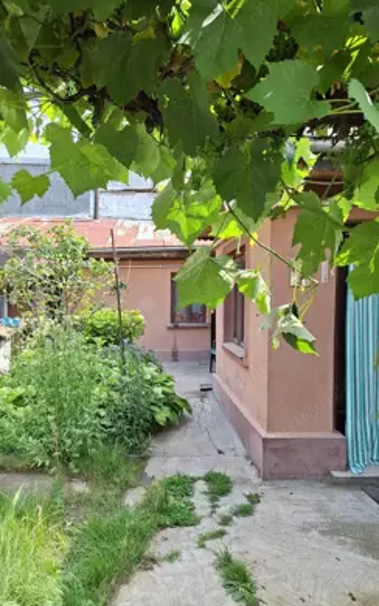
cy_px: 305
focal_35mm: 25
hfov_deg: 49.2
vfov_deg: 72.5
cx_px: 166
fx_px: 413
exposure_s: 1/623
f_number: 1.8
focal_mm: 5.54
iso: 40
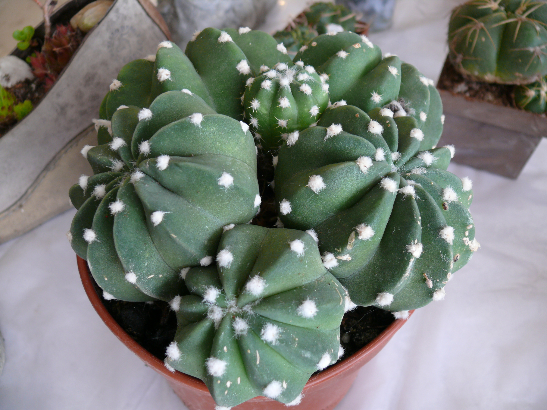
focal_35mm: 35
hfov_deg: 52.6
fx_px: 553
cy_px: 205
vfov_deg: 40.7
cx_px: 274
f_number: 2.8
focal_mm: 7.4
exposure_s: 1/30
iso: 100
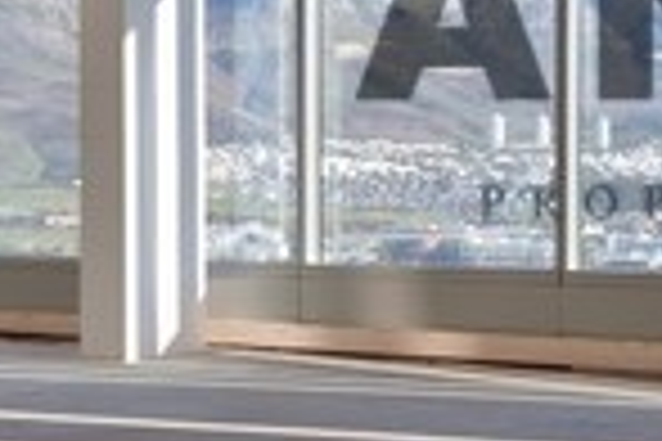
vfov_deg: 16.1
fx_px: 1563
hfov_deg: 23.9
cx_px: 257
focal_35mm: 85
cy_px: 254
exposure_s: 1/100
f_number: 1.8
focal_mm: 6.7
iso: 50
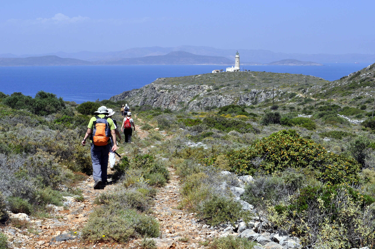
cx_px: 188
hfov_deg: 33.4
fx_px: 624
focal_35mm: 60
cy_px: 124
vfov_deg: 22.6
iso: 200
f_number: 10
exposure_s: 1/400
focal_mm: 40
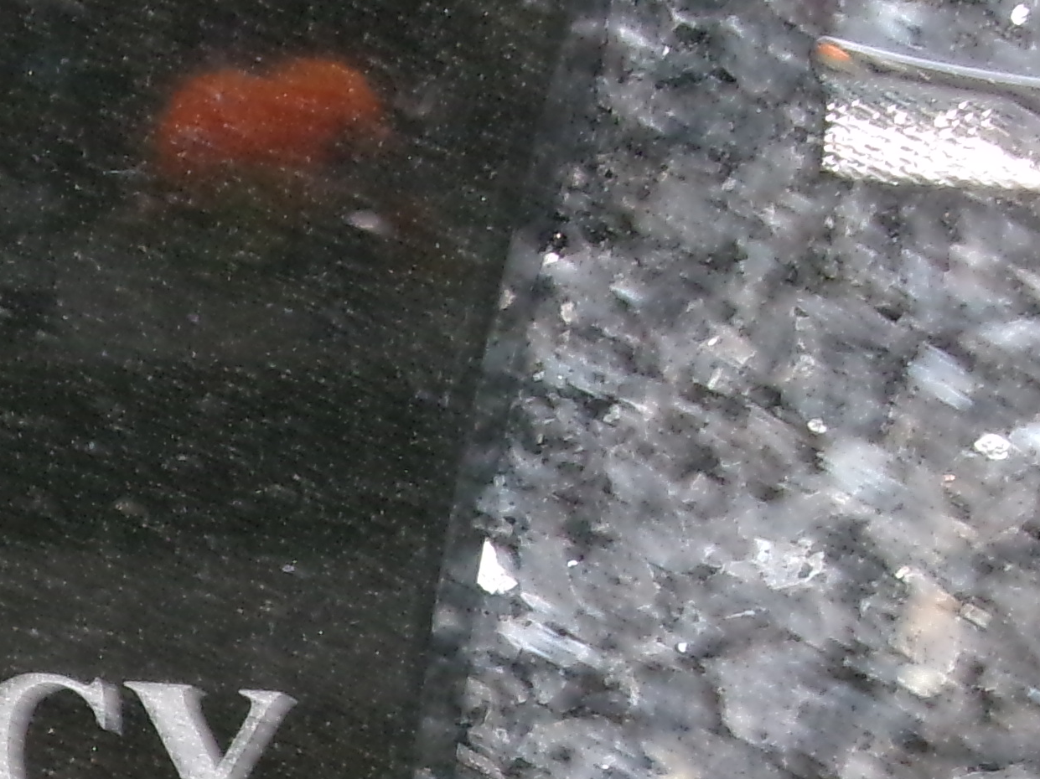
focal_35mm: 104
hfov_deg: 17.5
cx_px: -392
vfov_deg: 13.8
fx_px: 3124
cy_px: 952
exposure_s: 1/34
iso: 320
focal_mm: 5.1
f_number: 3.9
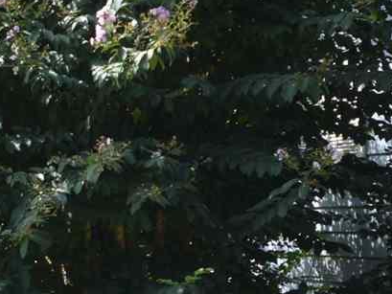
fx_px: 1144
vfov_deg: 14.6
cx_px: -434
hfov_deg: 15.1
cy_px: 203
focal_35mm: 101
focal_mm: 14
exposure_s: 1/160
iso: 100
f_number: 6.3
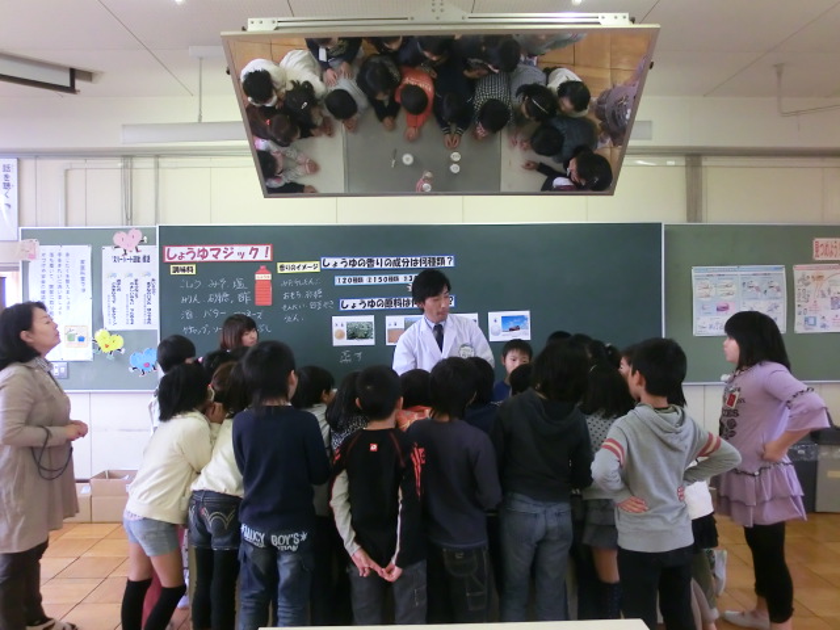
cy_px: 315
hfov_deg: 60.0
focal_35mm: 30
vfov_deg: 46.8
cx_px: 420
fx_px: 728
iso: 400
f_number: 3.5
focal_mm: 5.25
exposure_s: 1/60
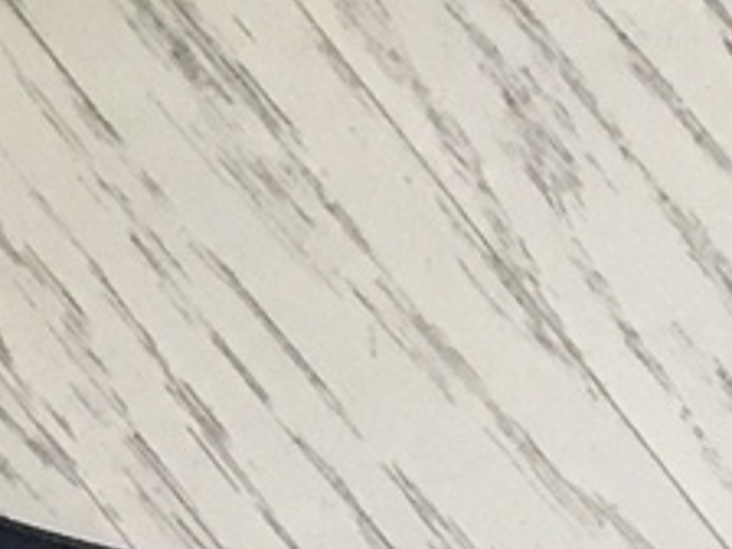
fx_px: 4779
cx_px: 902
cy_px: 1405
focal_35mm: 226
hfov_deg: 8.7
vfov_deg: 6.2
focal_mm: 3.3
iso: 50
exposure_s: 1/33
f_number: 2.4
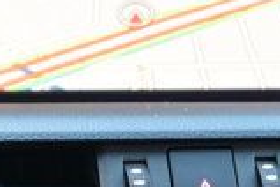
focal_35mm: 155
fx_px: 1205
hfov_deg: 13.2
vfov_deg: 8.6
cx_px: 93
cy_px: 314
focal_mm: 16
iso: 280
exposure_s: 1/25
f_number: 3.5
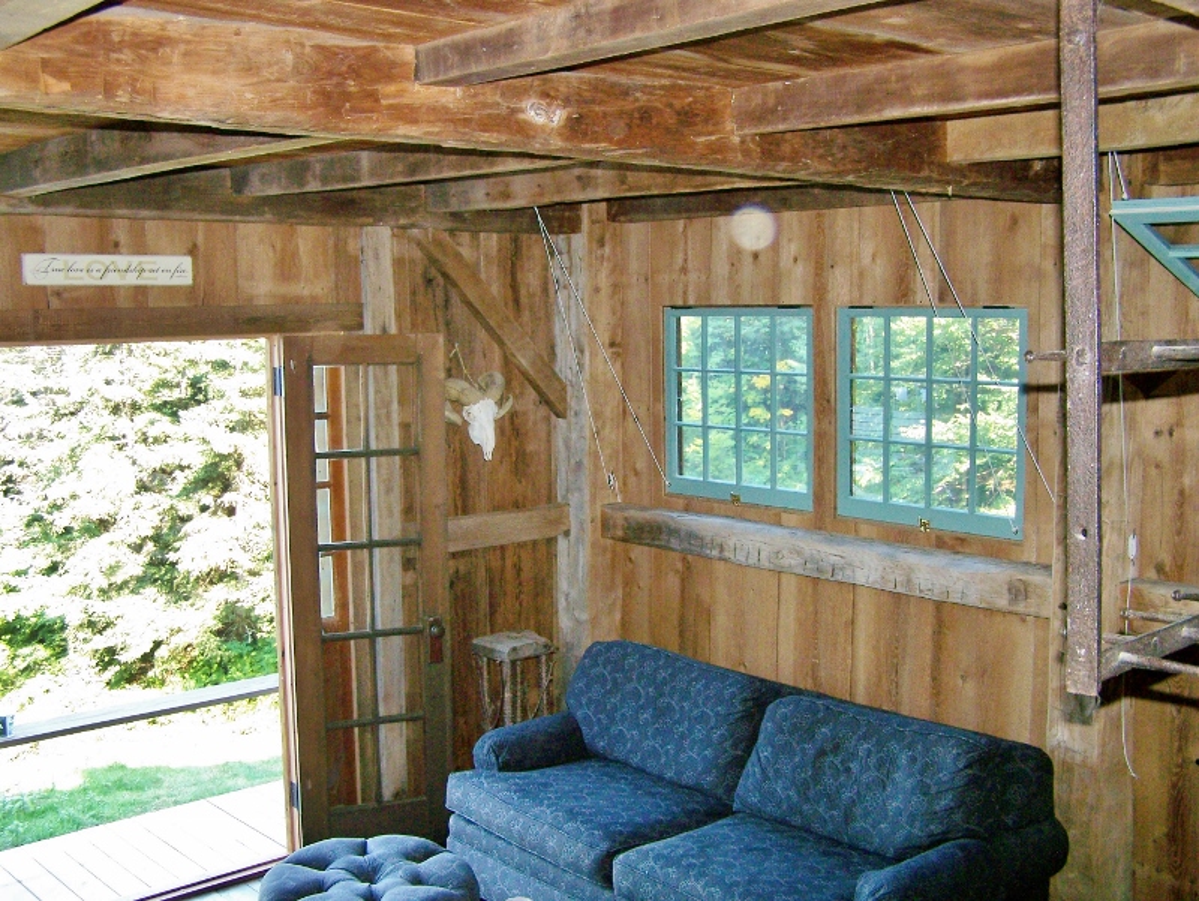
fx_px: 1317
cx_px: 600
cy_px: 450
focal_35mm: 38
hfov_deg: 49.0
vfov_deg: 37.8
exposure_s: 1/60
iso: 200
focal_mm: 6.3
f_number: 2.8
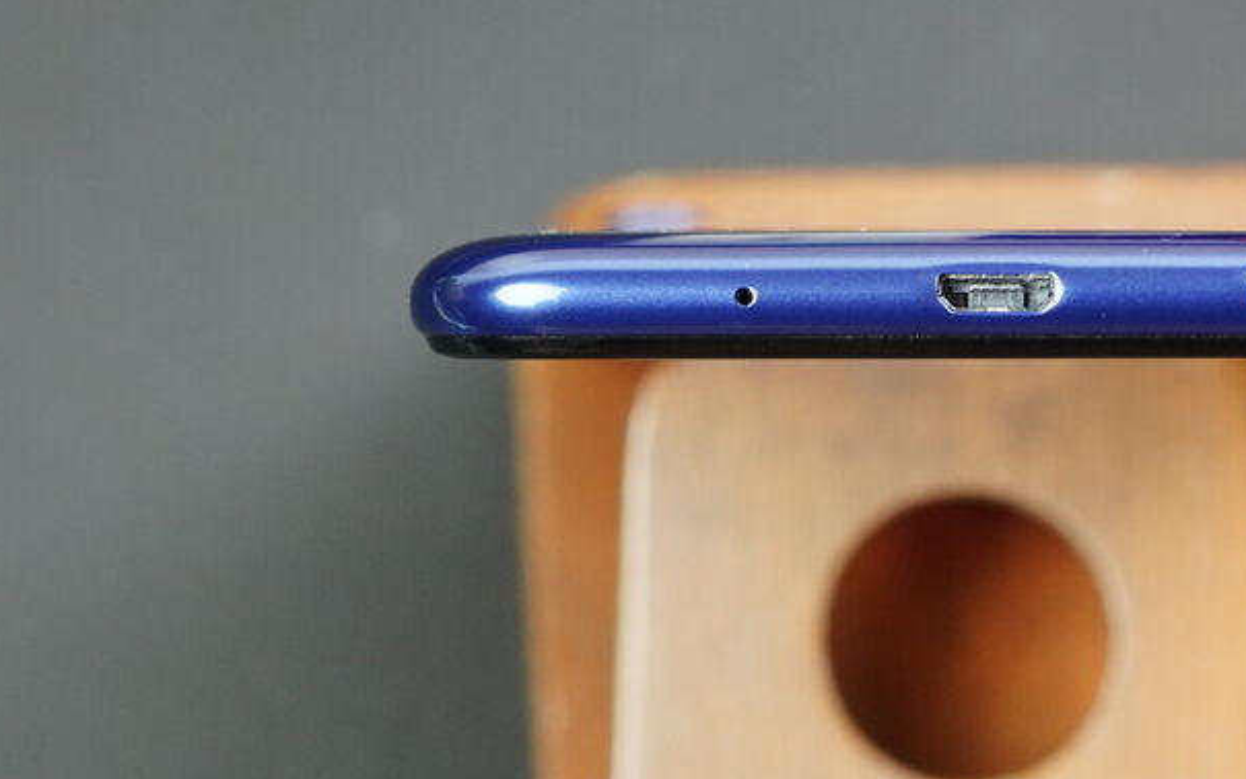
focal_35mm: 89
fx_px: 3022
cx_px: 944
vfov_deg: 14.7
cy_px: 305
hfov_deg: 23.1
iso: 1000
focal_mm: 55
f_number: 5
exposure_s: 1/125
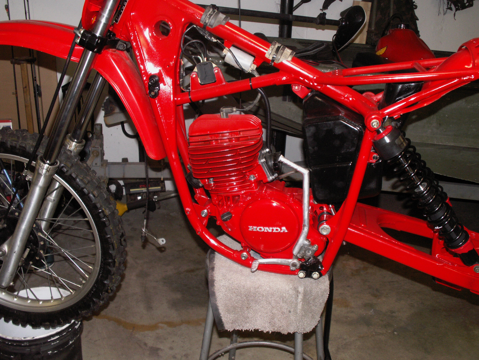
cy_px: 180
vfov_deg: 40.7
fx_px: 484
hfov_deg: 52.6
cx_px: 240
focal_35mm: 35
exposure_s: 1/40
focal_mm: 5.86
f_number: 2.8
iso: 160
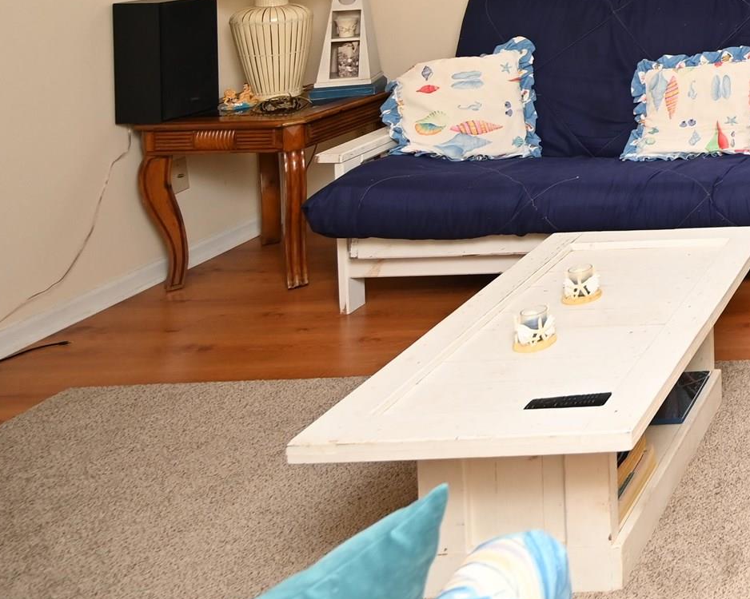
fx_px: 954
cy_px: -122
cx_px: 1055
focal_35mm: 43
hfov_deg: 30.1
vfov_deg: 29.8
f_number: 4
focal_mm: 14
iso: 450
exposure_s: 1/60
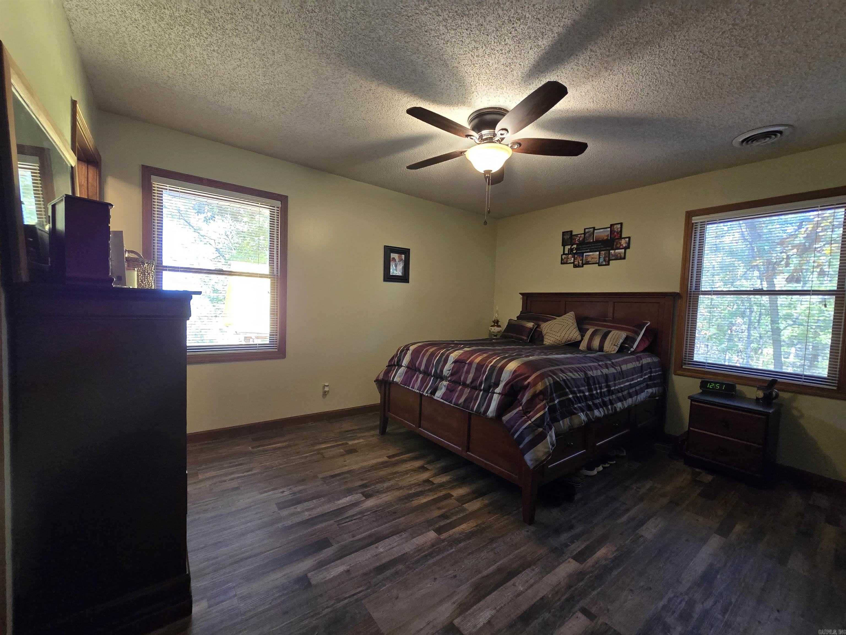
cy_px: 318
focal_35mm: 13
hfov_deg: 106.2
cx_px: 423
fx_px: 318
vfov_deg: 89.9
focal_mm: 2.2
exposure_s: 1/60
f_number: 2.2
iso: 500
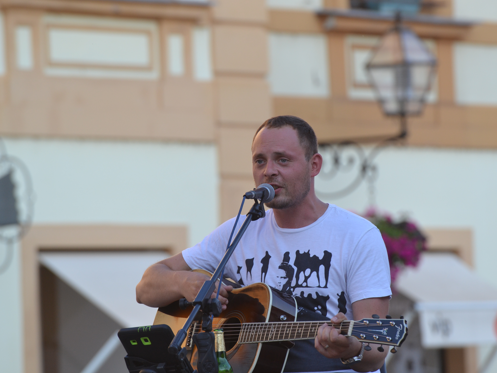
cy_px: 186
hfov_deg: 6.1
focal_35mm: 325
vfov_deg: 4.6
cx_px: 279
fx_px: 4666
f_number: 5.6
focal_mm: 200
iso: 400
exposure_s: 1/500
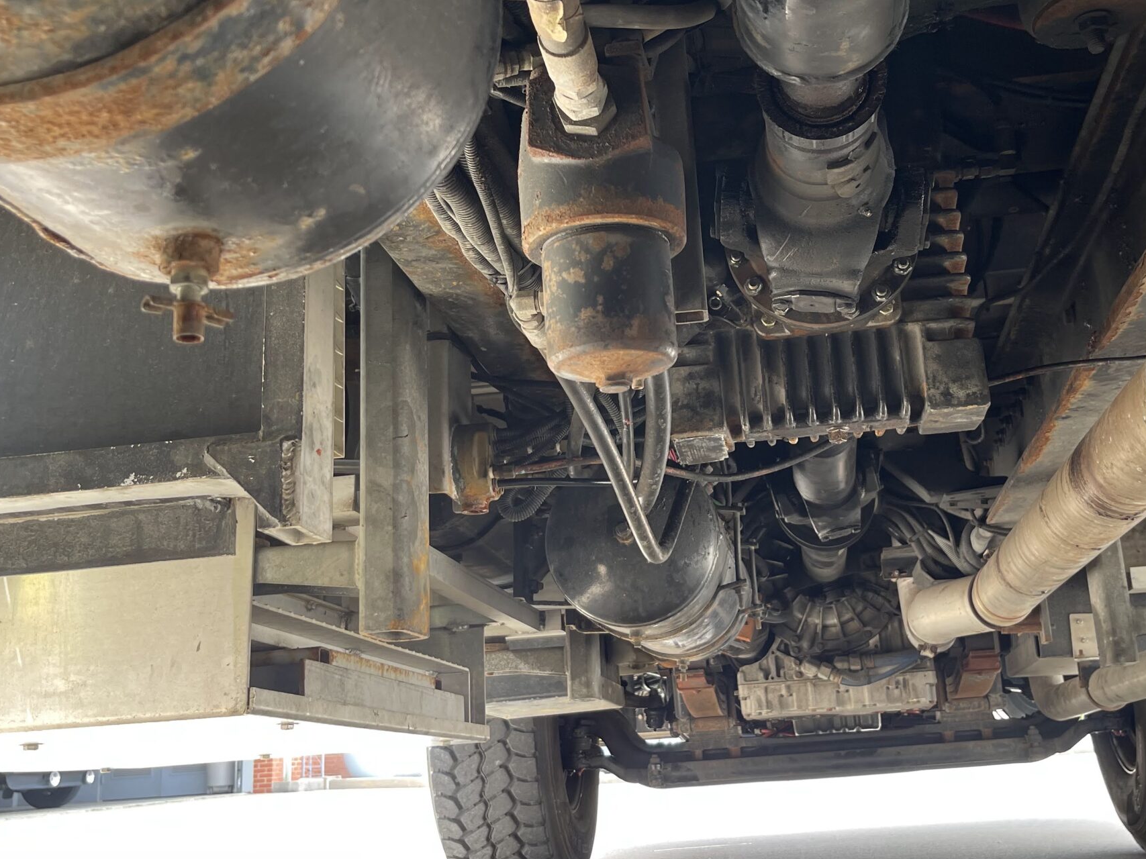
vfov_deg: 36.7
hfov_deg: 47.7
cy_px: 364
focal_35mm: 39
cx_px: 649
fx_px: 1291
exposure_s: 1/121
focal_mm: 5.1
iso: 50
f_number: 1.6
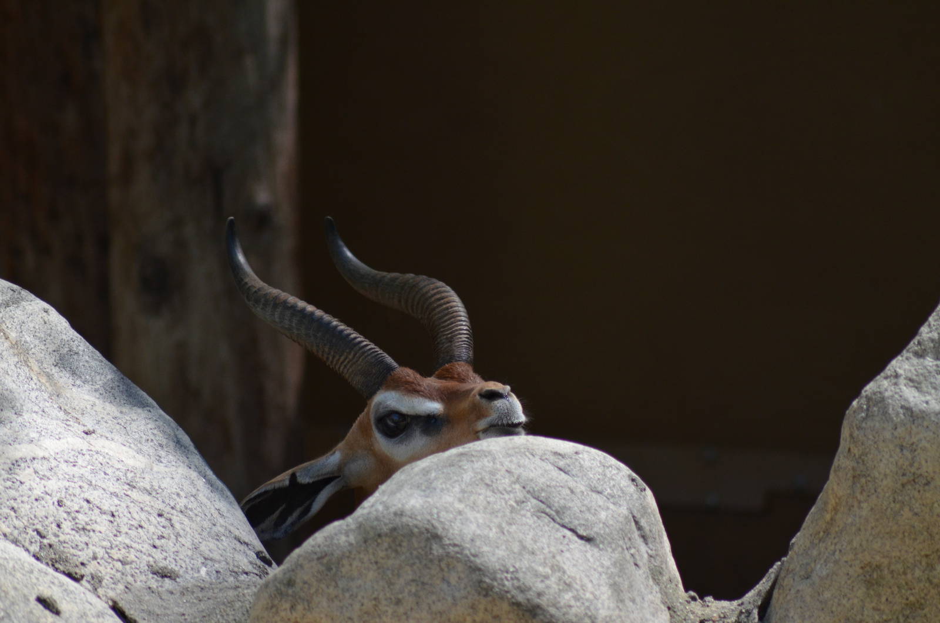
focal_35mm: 450
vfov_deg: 3.0
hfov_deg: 4.6
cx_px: 470
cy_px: 312
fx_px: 11727
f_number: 5.6
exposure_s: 1/1000
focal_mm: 300
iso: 640
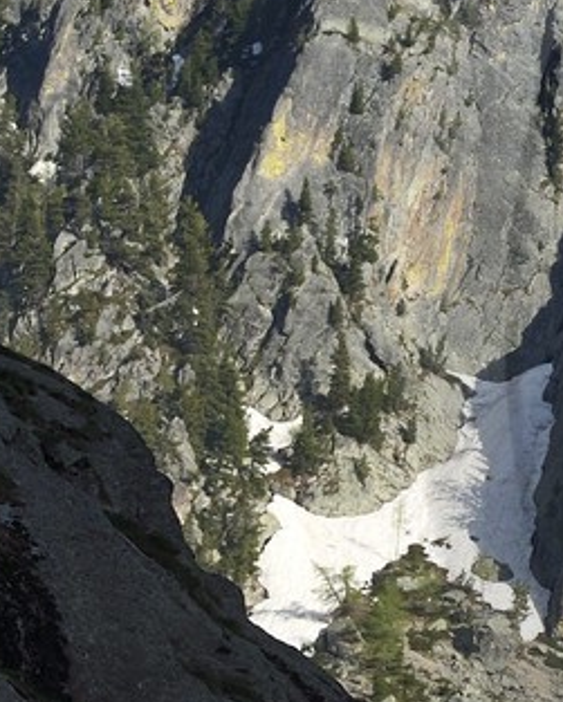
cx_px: 1330
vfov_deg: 3.8
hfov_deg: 3.1
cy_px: 334
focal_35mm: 503
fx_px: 10461
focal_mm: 105
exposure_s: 1/200
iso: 200
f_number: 11
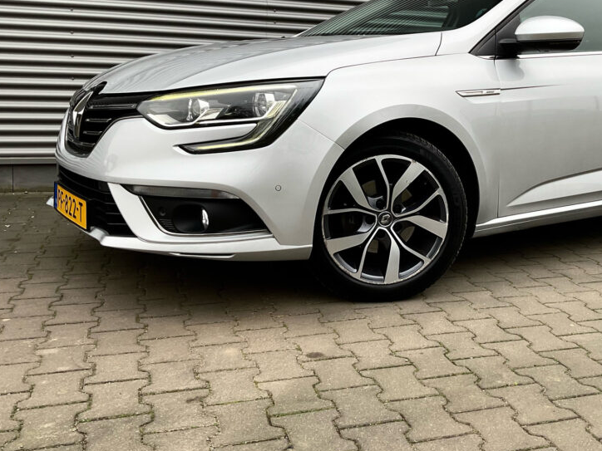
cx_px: 400
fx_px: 713
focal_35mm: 41
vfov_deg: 34.8
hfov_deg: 45.1
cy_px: 149
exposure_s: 1/120
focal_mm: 3
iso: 32
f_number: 1.8
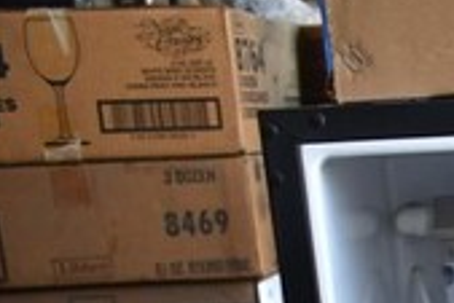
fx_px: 1502
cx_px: 809
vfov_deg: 10.9
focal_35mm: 119
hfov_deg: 15.0
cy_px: 531
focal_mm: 22
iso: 640
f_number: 3.8
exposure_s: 1/125
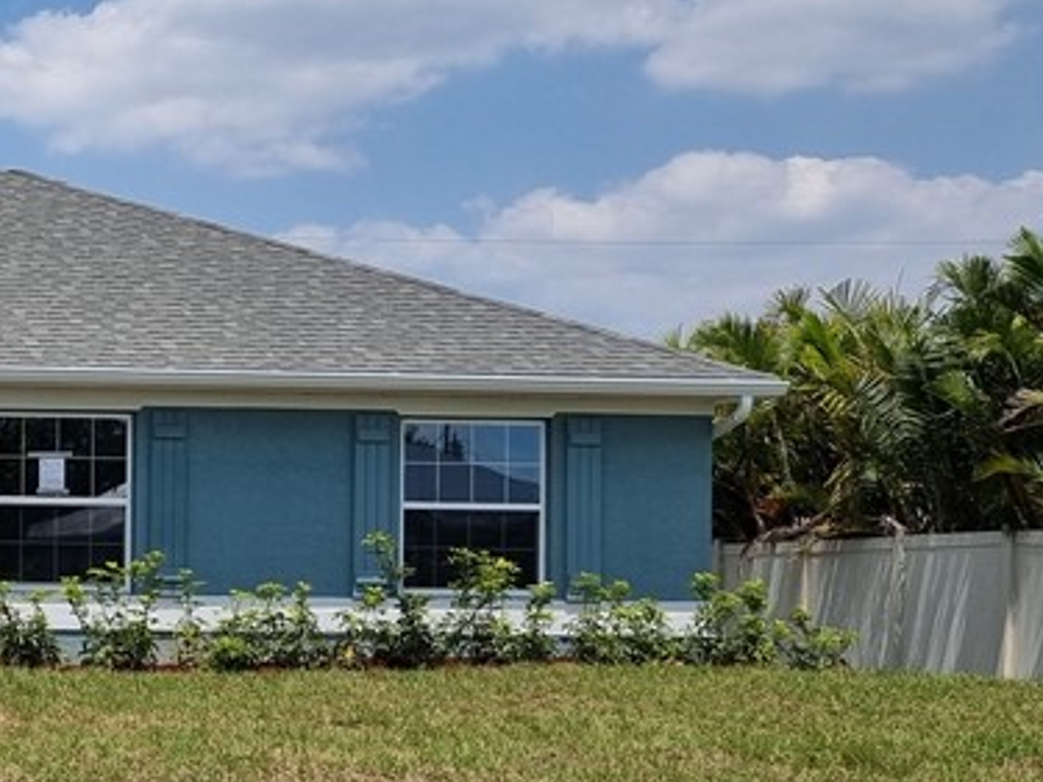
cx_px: -356
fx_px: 2139
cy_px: 568
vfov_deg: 20.6
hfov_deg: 23.7
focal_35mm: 71
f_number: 1.8
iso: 50
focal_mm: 5.4
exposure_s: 1/5168
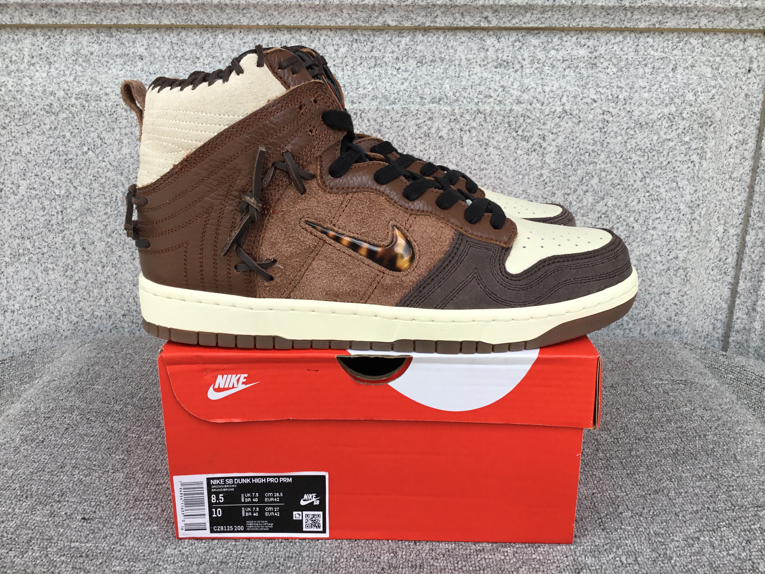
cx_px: 382
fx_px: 685
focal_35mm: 31
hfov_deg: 58.4
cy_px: 287
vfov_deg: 45.4
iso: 25
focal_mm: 3.3
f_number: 2.4
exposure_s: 1/473
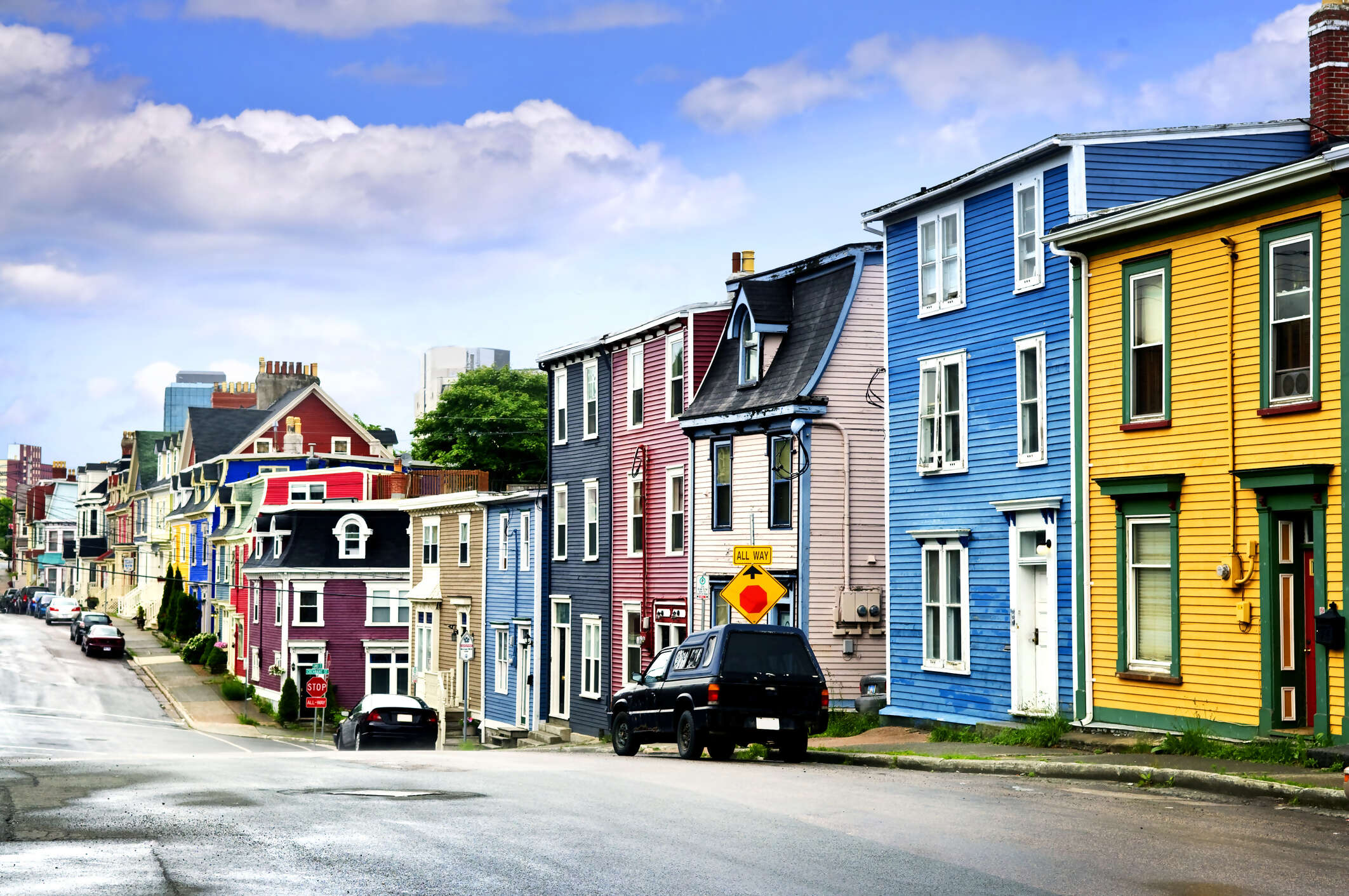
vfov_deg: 22.6
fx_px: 2245
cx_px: 674
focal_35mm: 60
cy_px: 448
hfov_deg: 33.4
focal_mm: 40
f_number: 6.3
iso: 200
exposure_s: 1/125
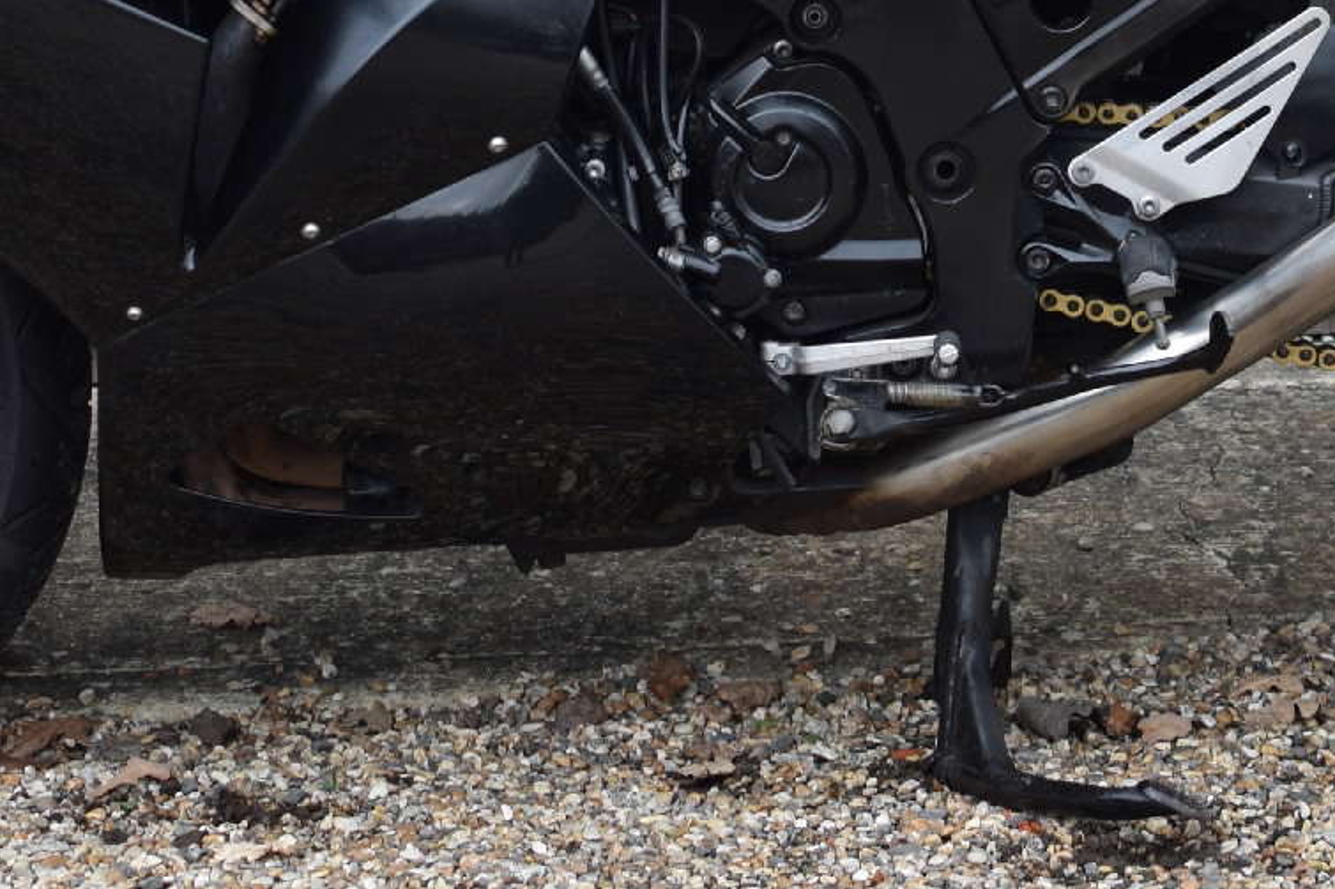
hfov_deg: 16.4
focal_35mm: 125
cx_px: 771
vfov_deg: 10.8
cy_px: -99
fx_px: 4641
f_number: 2.8
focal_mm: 35
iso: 100
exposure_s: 1/250
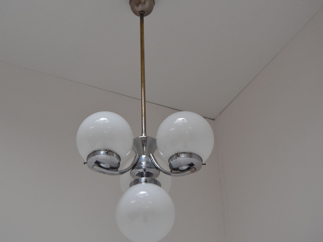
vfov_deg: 24.0
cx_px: 143
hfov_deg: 31.7
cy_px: 112
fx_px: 569
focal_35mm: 61
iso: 1600
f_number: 5.6
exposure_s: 1/125
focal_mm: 34
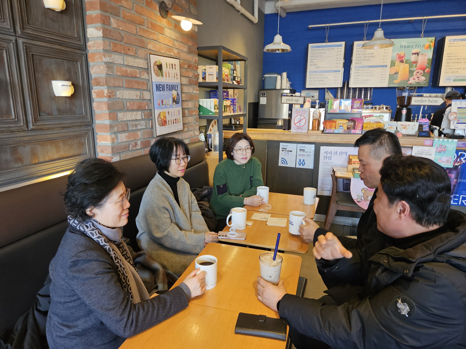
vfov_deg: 58.9
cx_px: 233
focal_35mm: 23
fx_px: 310
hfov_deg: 73.9
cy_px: 174
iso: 160
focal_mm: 5.4
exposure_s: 1/120
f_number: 1.8
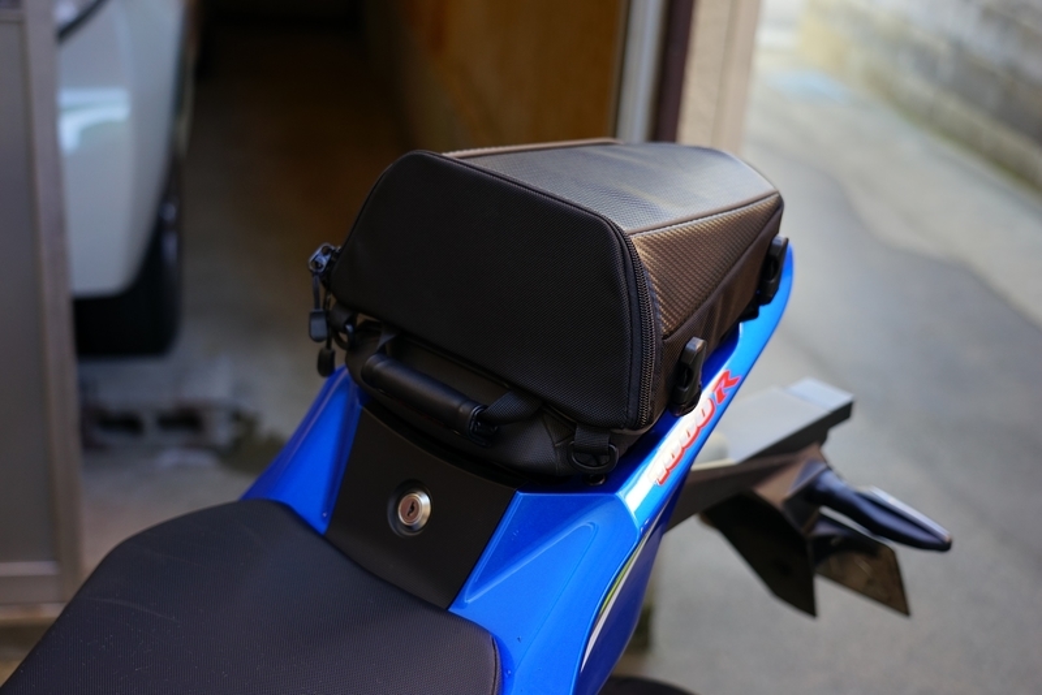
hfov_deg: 41.9
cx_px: 521
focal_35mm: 47
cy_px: 348
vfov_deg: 28.7
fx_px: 1361
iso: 250
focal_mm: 47
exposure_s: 1/60
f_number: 4
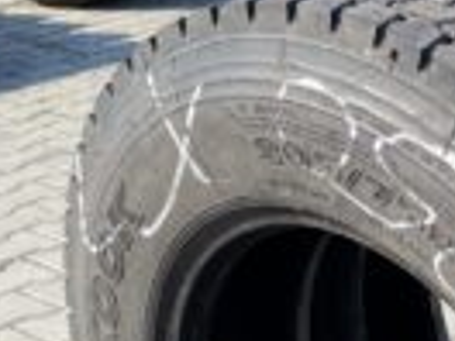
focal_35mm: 85
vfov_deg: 16.4
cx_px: 531
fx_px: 1117
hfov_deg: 21.5
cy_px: 450
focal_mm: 4.25
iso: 32
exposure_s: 1/949
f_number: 1.8
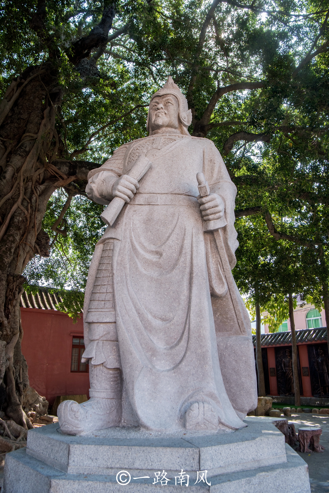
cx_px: 164
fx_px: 397
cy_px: 246
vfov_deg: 63.6
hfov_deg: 45.0
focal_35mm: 29
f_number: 11
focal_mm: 29
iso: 640
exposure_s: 1/125
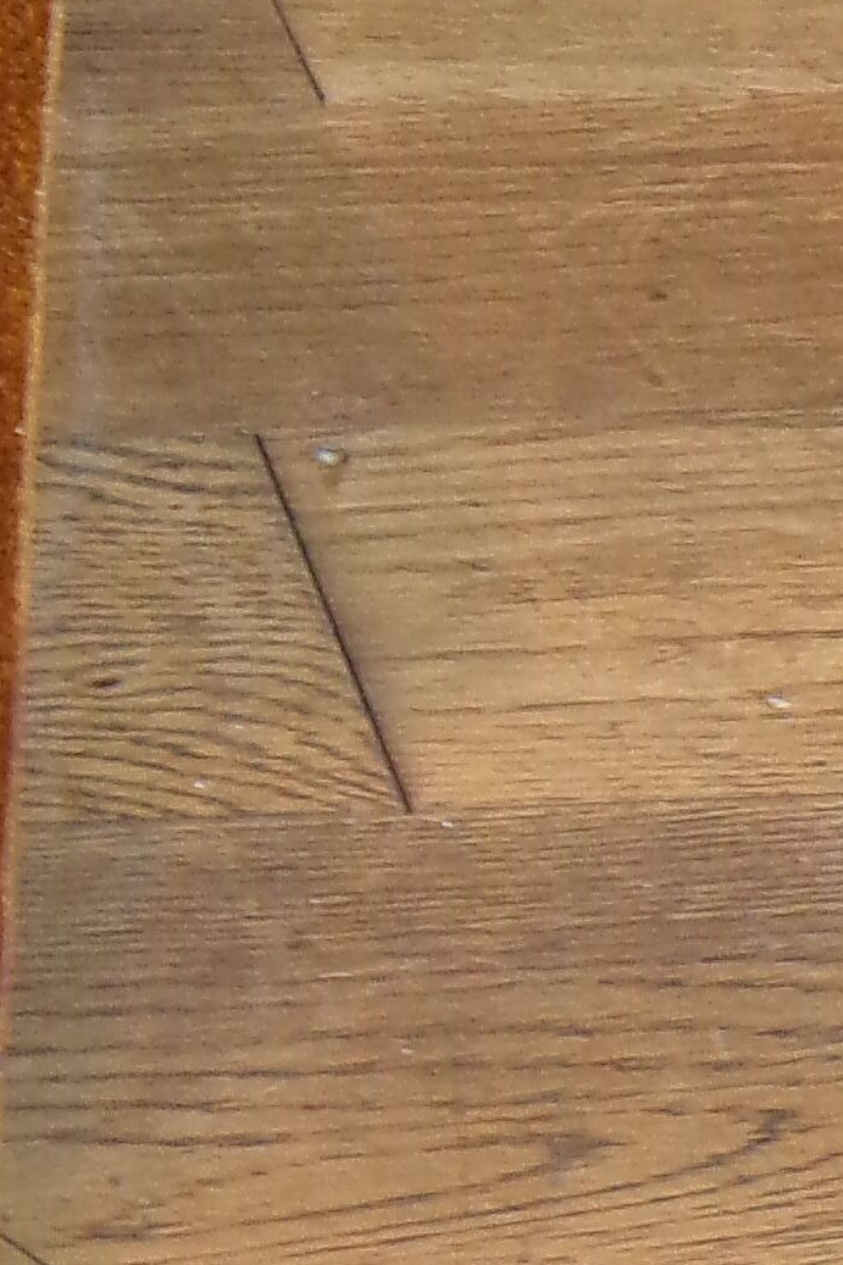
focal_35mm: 171
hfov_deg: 7.6
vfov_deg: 11.5
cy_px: -636
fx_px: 6008
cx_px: -1038
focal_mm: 6.6
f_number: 3.3
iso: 261
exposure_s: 1/17
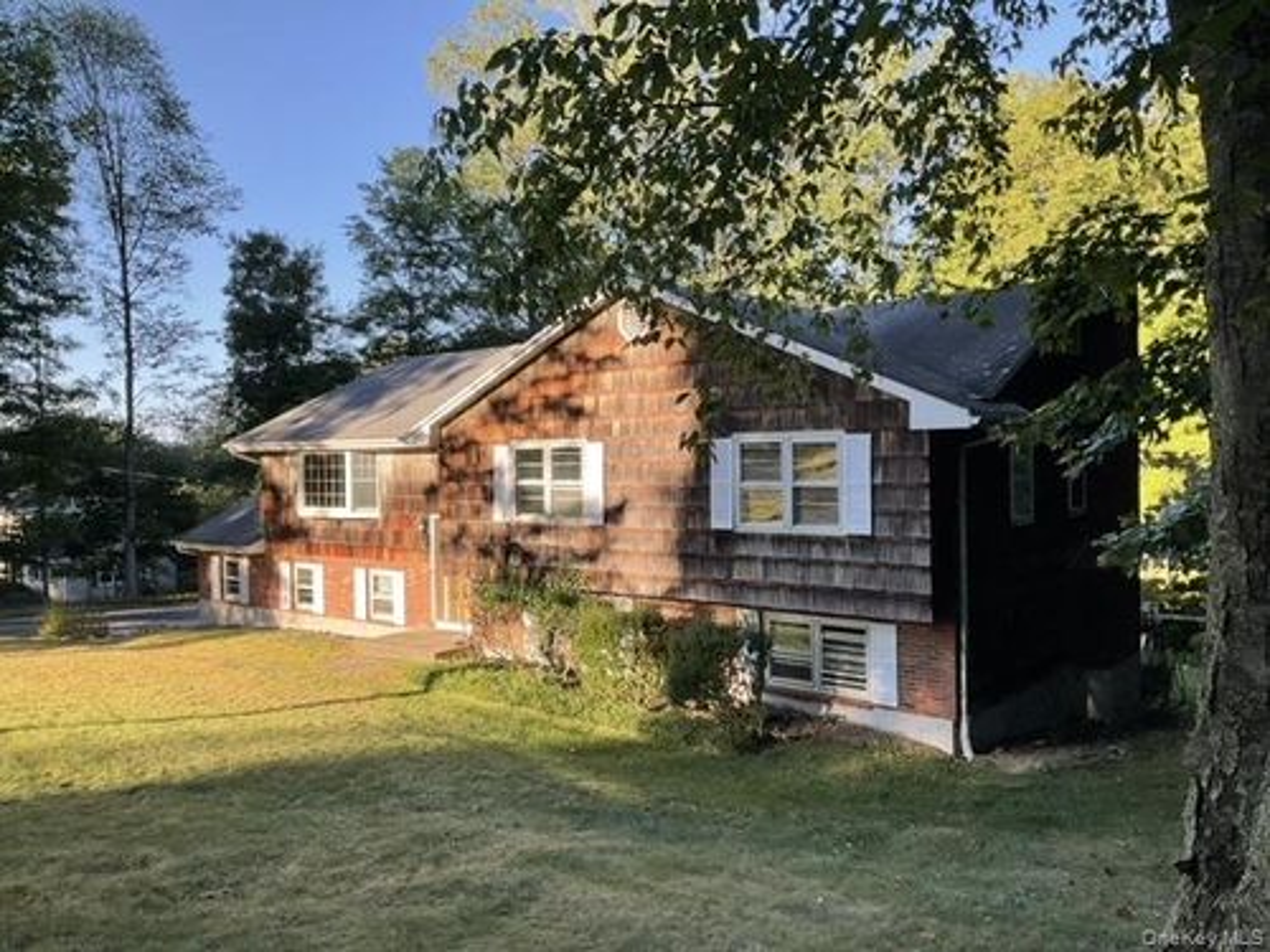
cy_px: 476
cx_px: 635
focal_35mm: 29
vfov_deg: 48.2
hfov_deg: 61.7
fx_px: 1064
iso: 16
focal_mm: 3
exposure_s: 1/307
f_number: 1.8
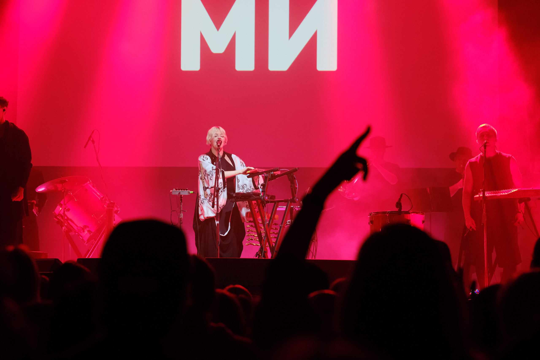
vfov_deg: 16.3
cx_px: 270
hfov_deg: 24.2
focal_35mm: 84
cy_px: 180
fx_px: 1260
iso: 1600
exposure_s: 1/100
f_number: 3.2
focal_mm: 56
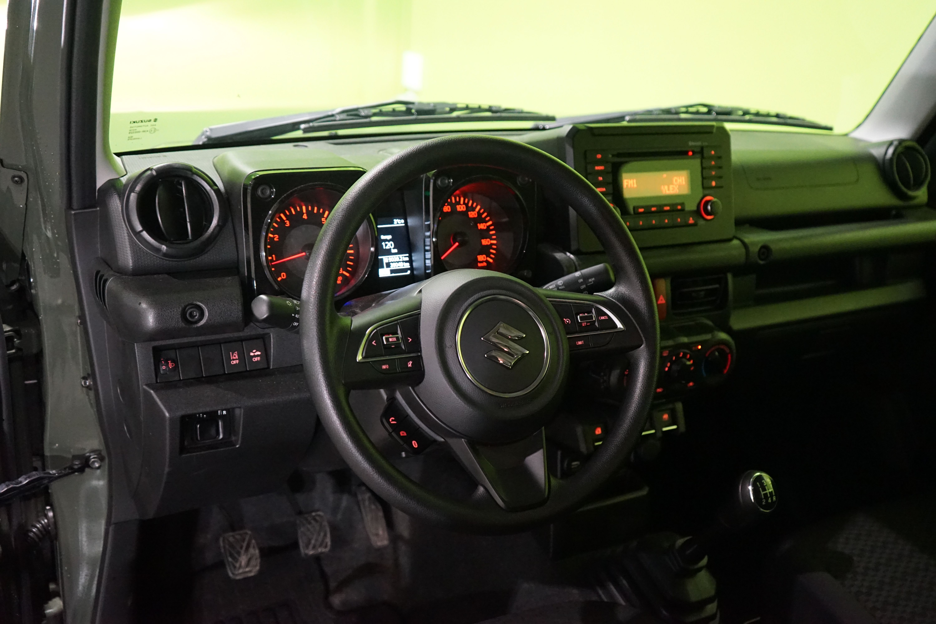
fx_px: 910
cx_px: 468
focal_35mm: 35
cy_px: 312
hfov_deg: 54.4
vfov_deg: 37.9
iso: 6400
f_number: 4
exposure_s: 1/100
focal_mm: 35
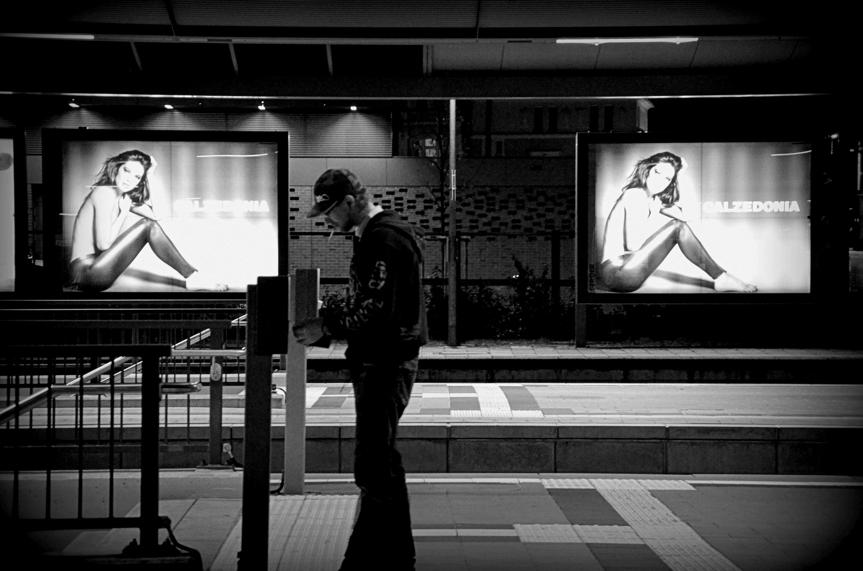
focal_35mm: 120
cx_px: 432
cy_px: 286
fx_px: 2870
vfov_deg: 11.4
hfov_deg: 17.1
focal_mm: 80
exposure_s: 1/30
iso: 3200
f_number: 5.3
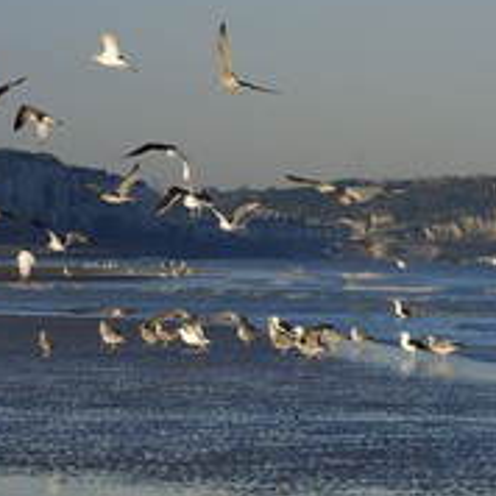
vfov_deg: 4.4
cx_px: 371
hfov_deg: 4.4
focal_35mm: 401
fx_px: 6501
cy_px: 284
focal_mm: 200
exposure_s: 1/500
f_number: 9
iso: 200
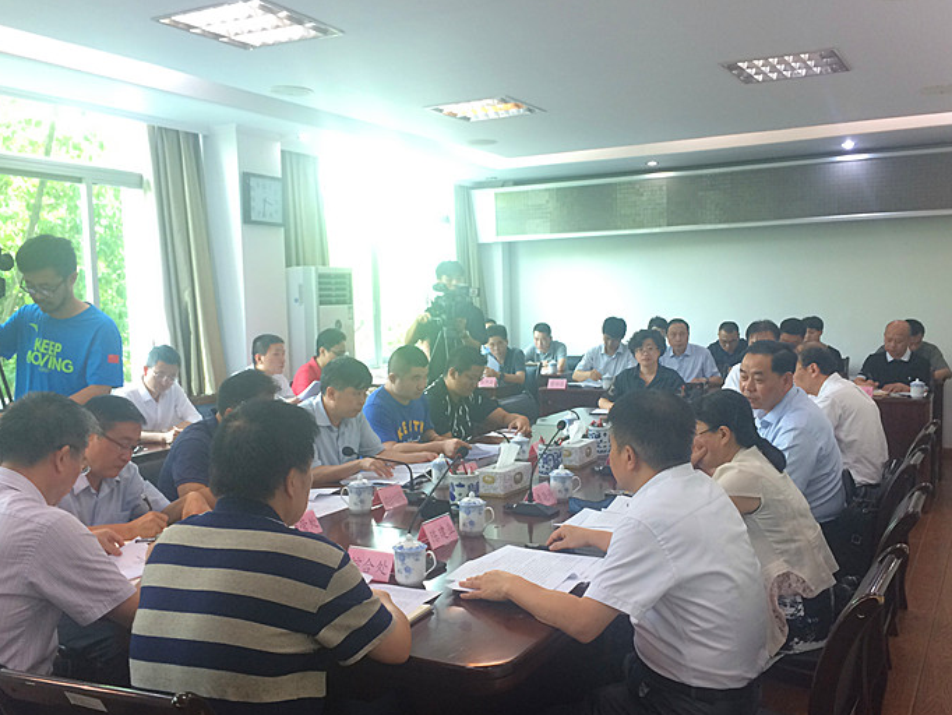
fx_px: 935
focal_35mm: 34
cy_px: 381
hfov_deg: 53.9
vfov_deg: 41.8
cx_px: 483
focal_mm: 4.15
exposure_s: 1/33
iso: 100
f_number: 2.2
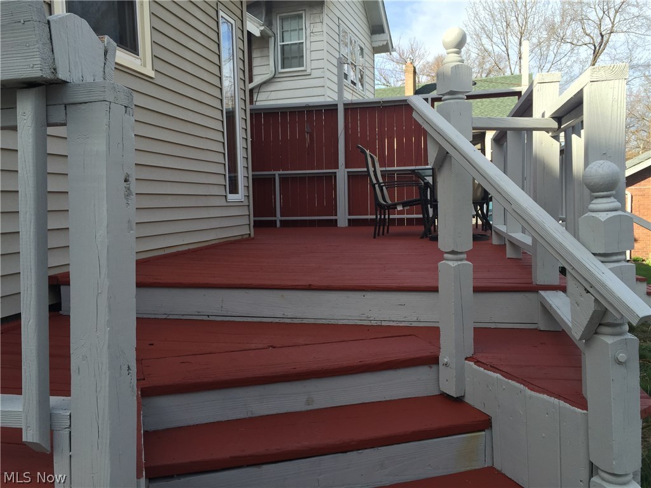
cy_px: 244
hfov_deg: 61.7
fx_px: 545
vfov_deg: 48.2
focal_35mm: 29
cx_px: 326
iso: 32
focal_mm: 4.15
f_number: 2.2
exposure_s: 1/590
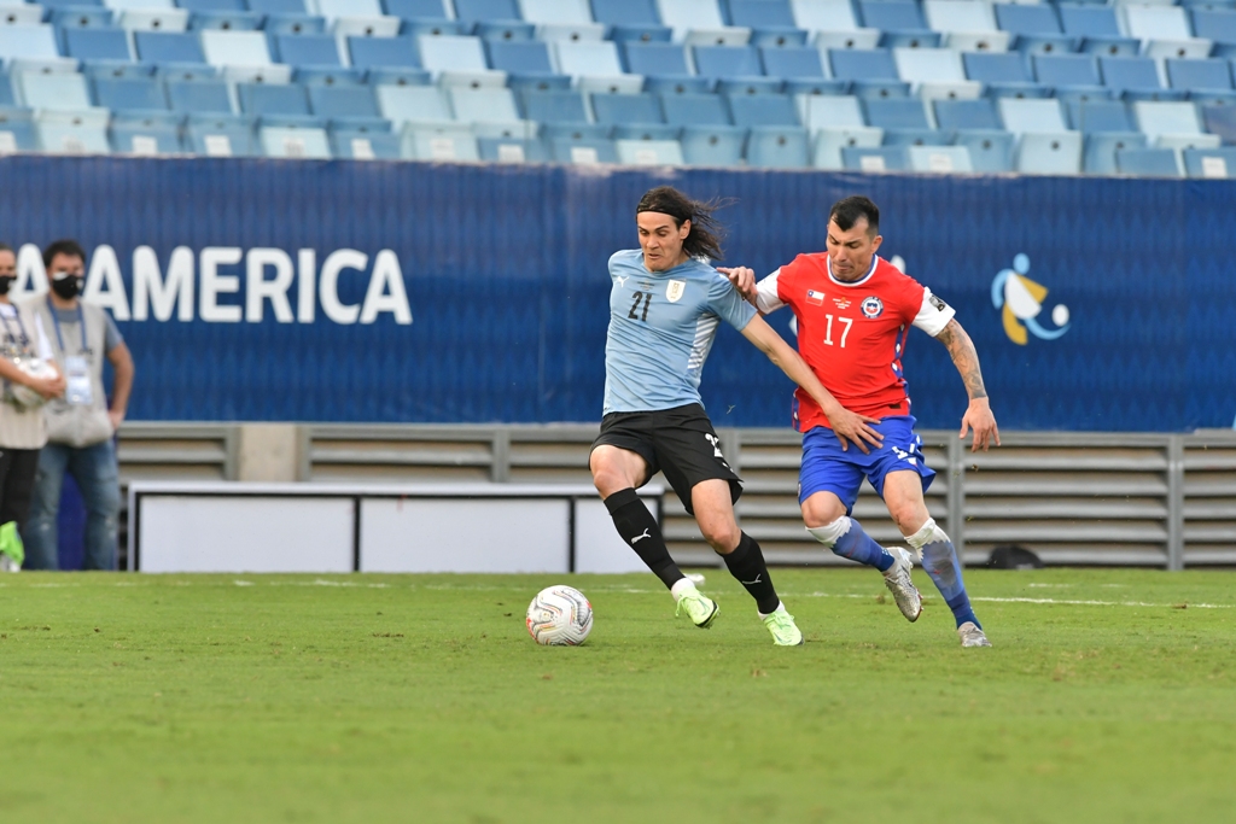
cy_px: 412
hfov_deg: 3.4
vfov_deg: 2.3
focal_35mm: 600
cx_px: 618
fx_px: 20601
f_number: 5.6
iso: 2000
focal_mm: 400
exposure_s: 1/640
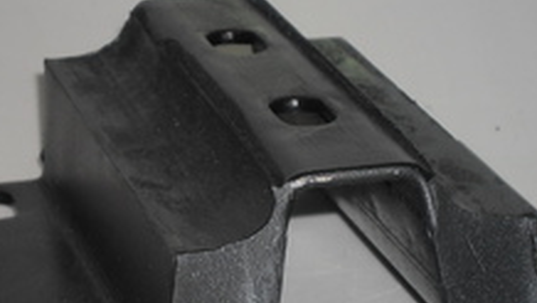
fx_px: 3463
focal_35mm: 243
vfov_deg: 5.0
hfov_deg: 8.9
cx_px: 261
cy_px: 291
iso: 100
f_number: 6.5
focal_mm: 19.2
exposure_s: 1/90
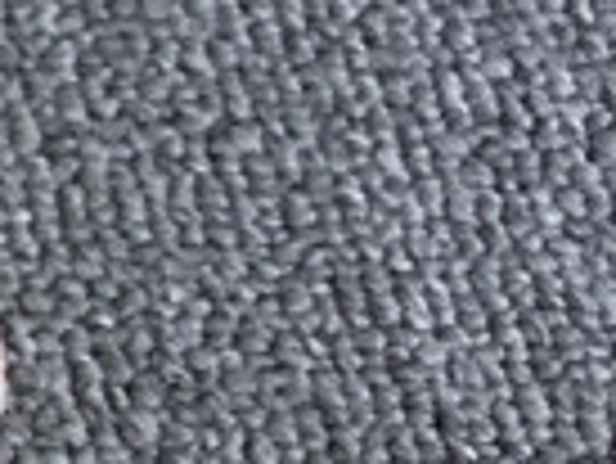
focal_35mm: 204
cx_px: -1389
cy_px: 399
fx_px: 3633
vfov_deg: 7.3
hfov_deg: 8.0
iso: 25
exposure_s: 1/307
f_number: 2.4
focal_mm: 3.3
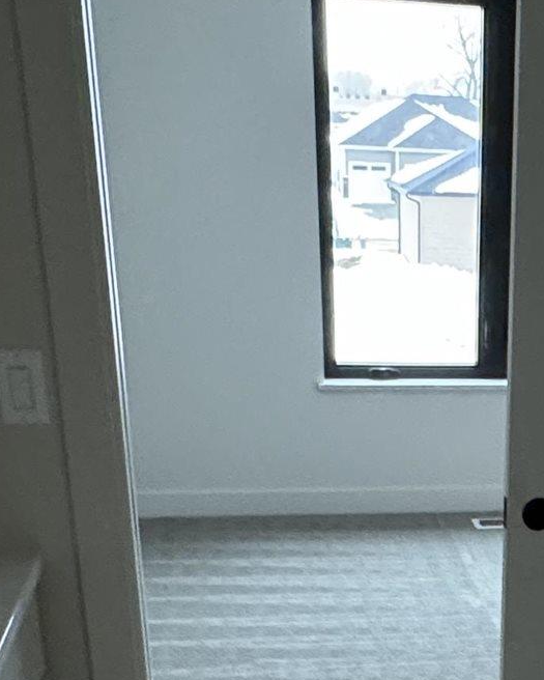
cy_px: 692
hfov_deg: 22.7
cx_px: 570
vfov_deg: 27.7
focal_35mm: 64
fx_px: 1288
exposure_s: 1/60
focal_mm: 2.22
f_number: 2.2
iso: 800
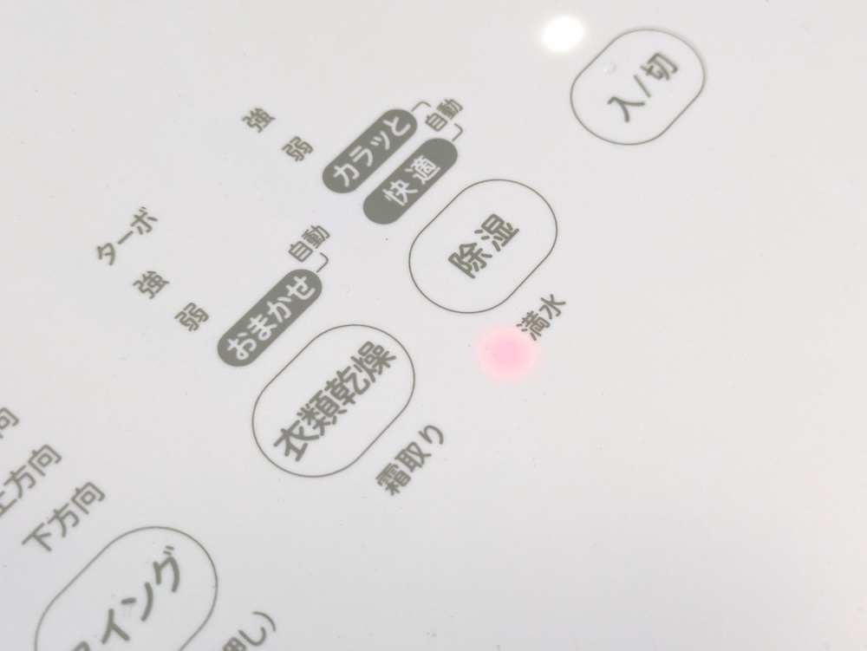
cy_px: 326
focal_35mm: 51
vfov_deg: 28.6
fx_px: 1278
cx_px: 434
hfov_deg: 37.5
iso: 91
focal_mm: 5.43
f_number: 1.89
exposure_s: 1/50
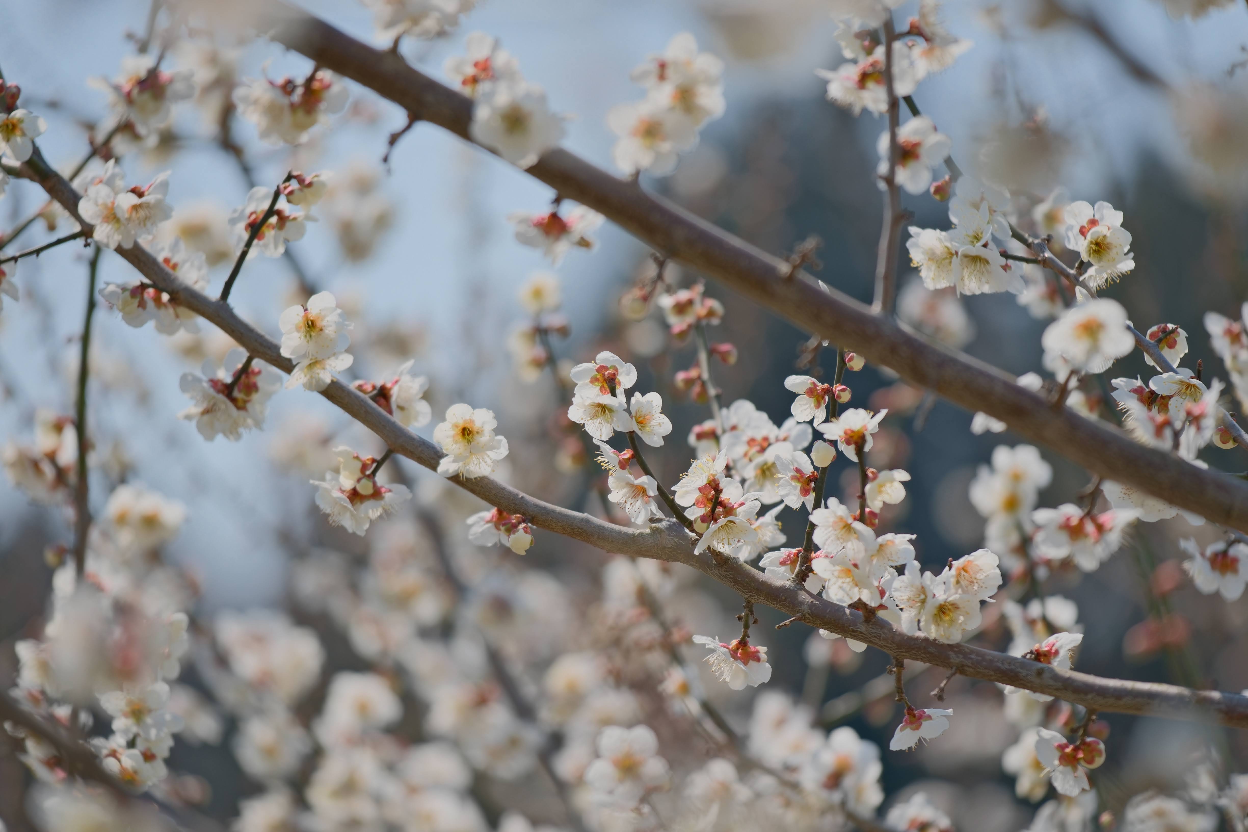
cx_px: 624
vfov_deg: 6.5
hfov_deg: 9.8
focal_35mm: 210
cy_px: 416
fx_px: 7279
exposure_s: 1/1500
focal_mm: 140
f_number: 2.8
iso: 125
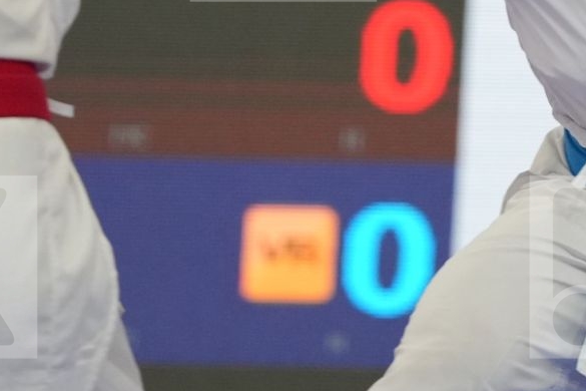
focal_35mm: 923
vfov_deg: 1.5
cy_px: -89
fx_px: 15023
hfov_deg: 2.2
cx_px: 623
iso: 2000
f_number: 2.8
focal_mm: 200
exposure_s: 1/1000
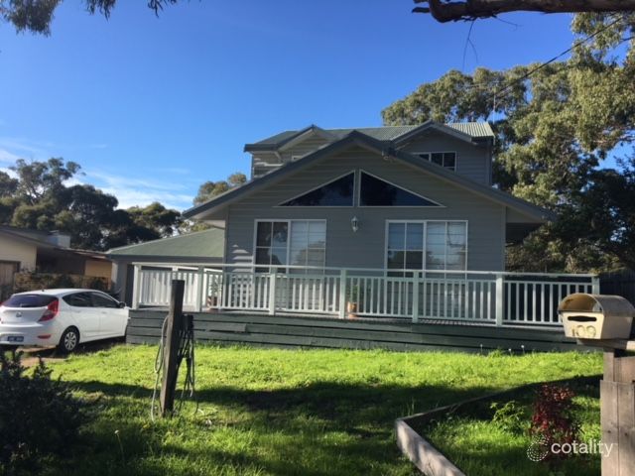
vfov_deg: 48.2
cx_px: 318
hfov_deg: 61.7
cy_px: 238
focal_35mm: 29
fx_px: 532
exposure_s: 1/905
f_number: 2.2
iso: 25
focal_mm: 4.15
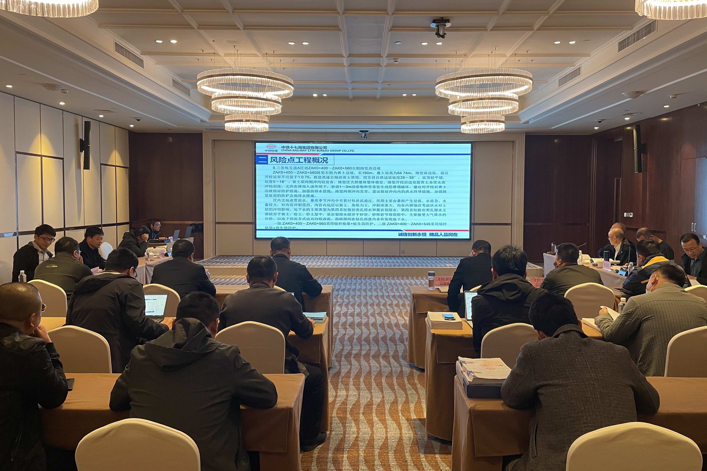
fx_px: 550
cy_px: 232
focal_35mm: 28
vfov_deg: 46.4
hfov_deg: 65.5
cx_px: 363
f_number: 1.6
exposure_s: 1/60
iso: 125
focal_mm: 4.2
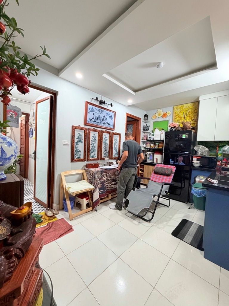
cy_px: 153
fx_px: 123
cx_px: 114
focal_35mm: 14
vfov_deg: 102.1
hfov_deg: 85.7
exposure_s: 1/50
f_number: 2.2
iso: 160
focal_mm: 2.22
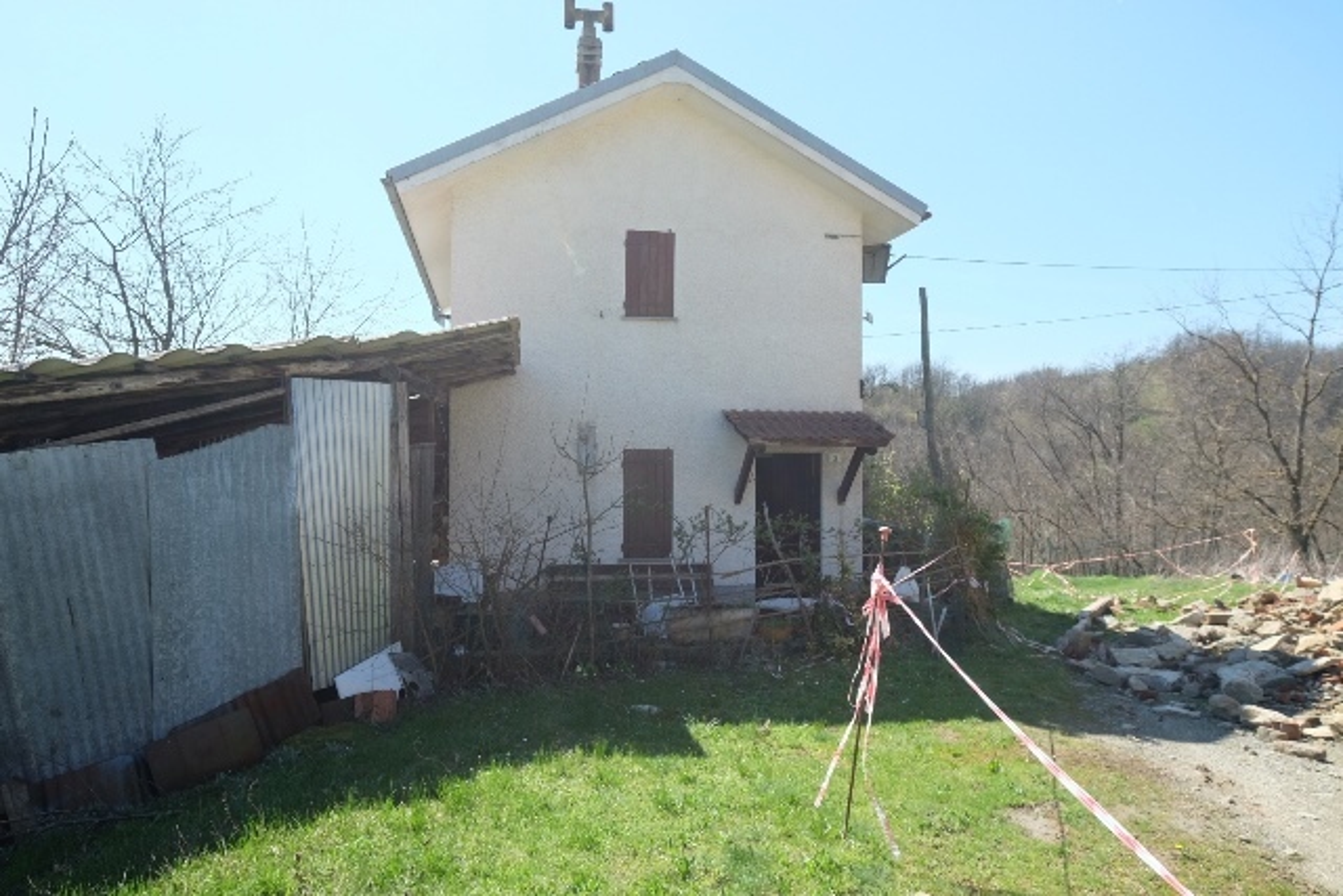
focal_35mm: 23
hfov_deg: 76.1
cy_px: 448
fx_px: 858
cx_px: 672
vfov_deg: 55.1
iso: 400
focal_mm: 15.1
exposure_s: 1/420
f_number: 6.4
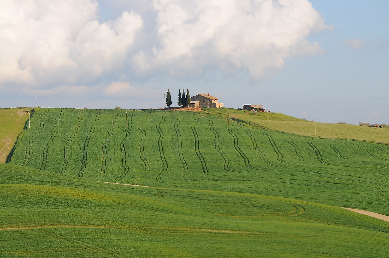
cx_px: 194
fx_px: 1651
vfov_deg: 8.9
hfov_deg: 13.4
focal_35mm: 153
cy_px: 129
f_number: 8
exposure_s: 1/500
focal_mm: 102
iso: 200
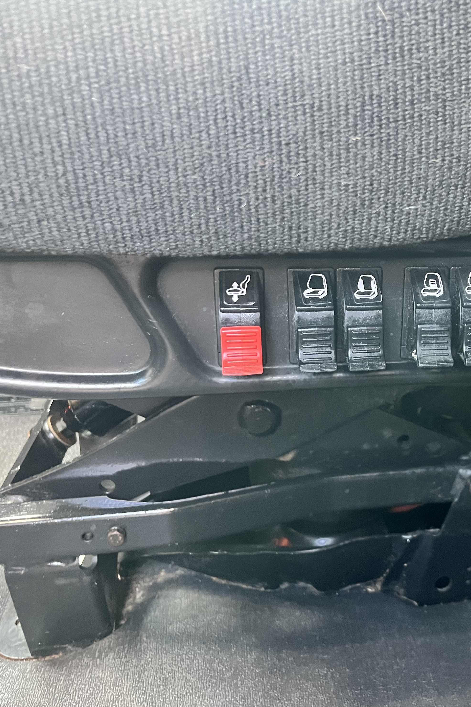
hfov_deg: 34.5
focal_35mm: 37
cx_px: 398
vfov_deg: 51.9
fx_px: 726
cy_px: 350
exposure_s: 1/46
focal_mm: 5.1
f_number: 1.6
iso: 500
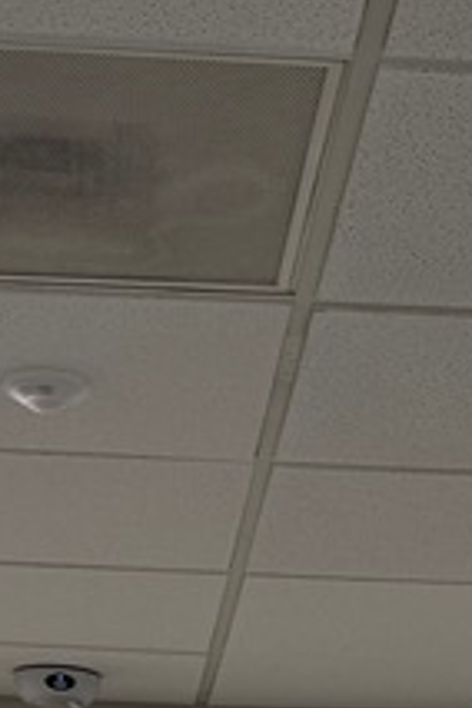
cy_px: 1207
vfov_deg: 15.2
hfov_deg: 11.4
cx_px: 279
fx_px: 2360
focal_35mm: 120
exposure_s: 1/120
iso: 200
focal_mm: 6.76
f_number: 1.78
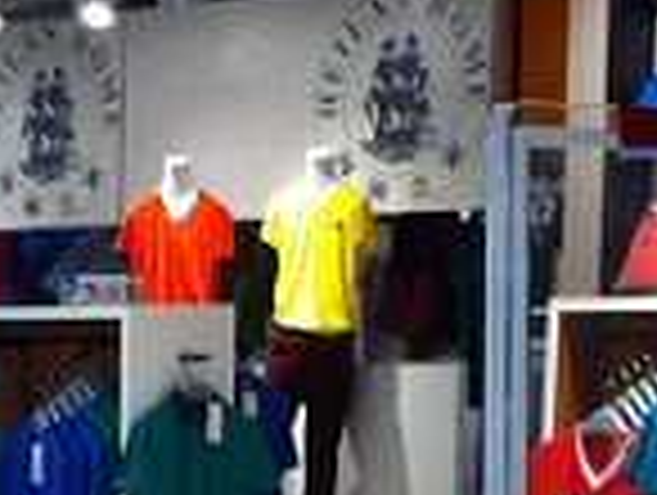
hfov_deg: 10.1
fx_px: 3631
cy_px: 1015
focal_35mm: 191
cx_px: -198
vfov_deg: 7.5
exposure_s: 1/120
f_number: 2.8
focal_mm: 3.85
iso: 125
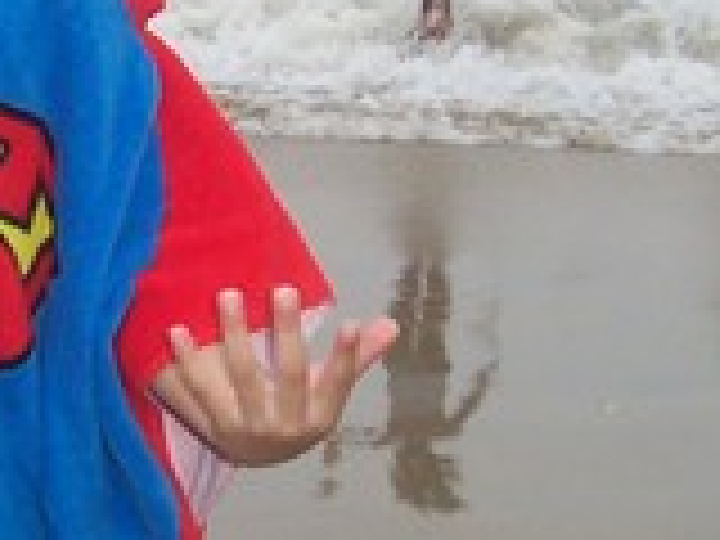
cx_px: -108
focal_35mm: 136
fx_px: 2829
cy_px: 135
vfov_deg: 10.9
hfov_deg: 14.1
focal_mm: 5.6
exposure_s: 1/750
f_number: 5.6
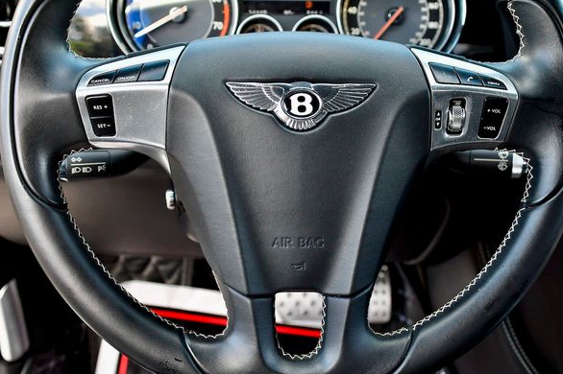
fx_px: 735
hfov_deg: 41.9
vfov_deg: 28.6
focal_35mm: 47
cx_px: 299
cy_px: 202
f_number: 5
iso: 640
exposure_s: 1/250
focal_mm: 29
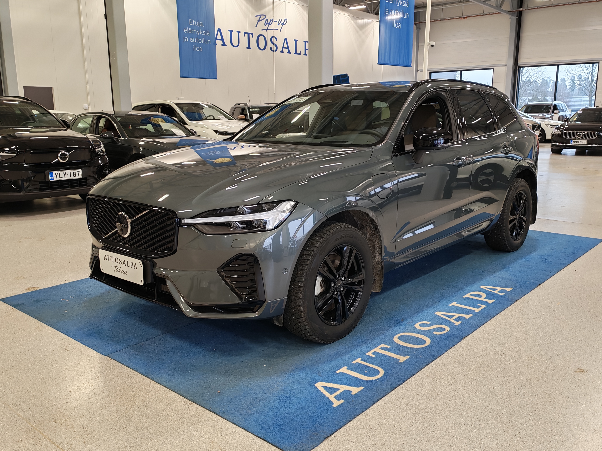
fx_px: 557
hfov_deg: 56.8
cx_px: 301
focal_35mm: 32
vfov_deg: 44.2
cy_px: 226
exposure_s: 1/100
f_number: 1.9
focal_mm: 6.12
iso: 200
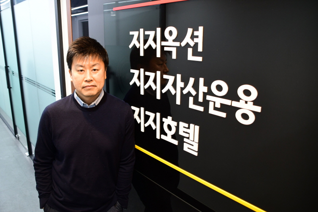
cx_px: 159
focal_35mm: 30
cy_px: 106
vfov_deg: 43.6
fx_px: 265
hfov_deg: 61.9
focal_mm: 20
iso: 1000
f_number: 3.5
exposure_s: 1/60
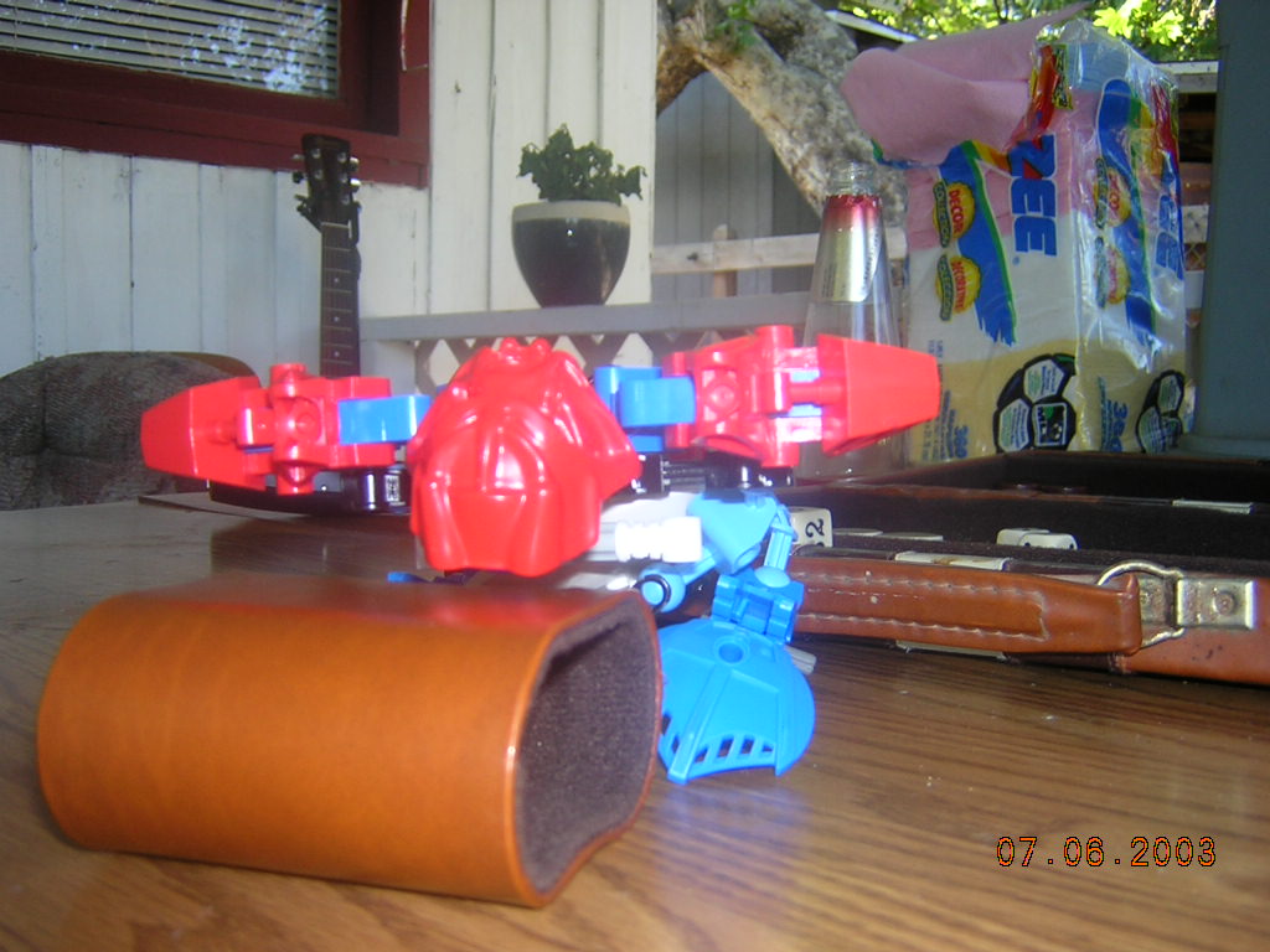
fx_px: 1321
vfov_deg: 39.7
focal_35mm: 36
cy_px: 476
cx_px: 635
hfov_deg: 51.4
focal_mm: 4.7
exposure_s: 1/60.1
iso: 100
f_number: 2.6
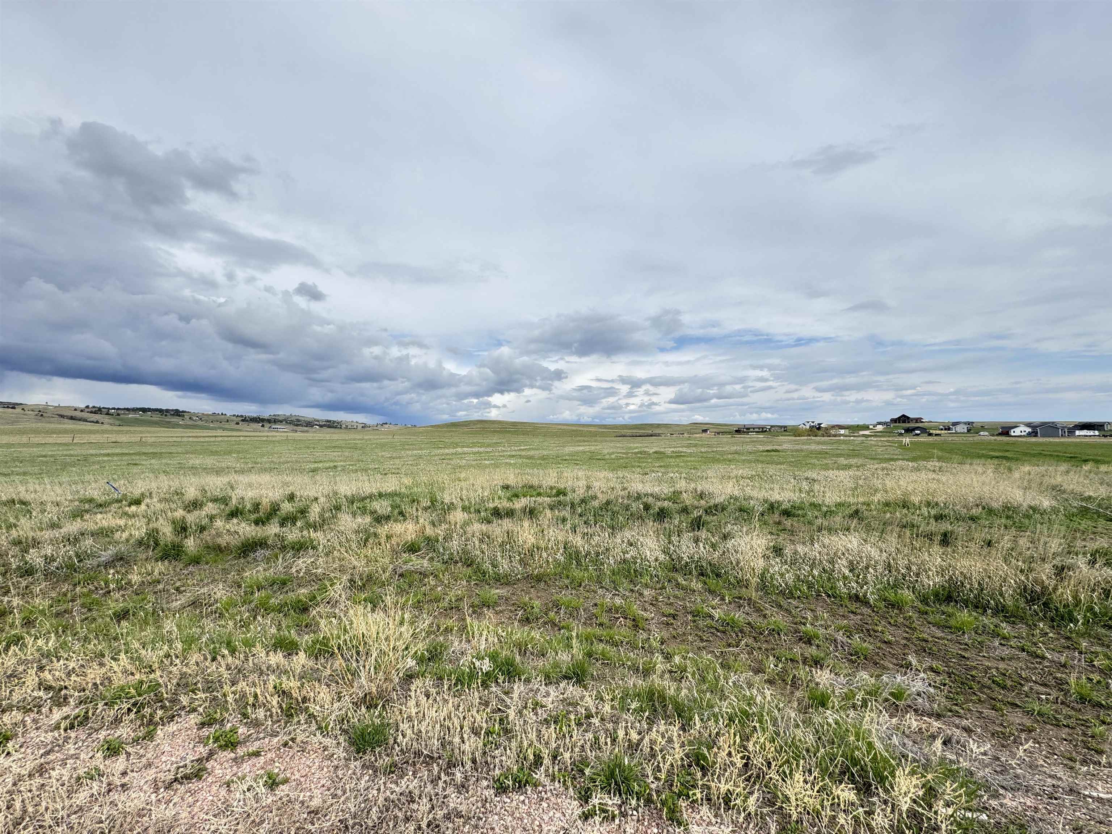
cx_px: 556
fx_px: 450
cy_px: 417
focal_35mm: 14
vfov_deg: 85.7
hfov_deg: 102.1
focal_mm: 2.22
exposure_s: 1/1236
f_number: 2.2
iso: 40
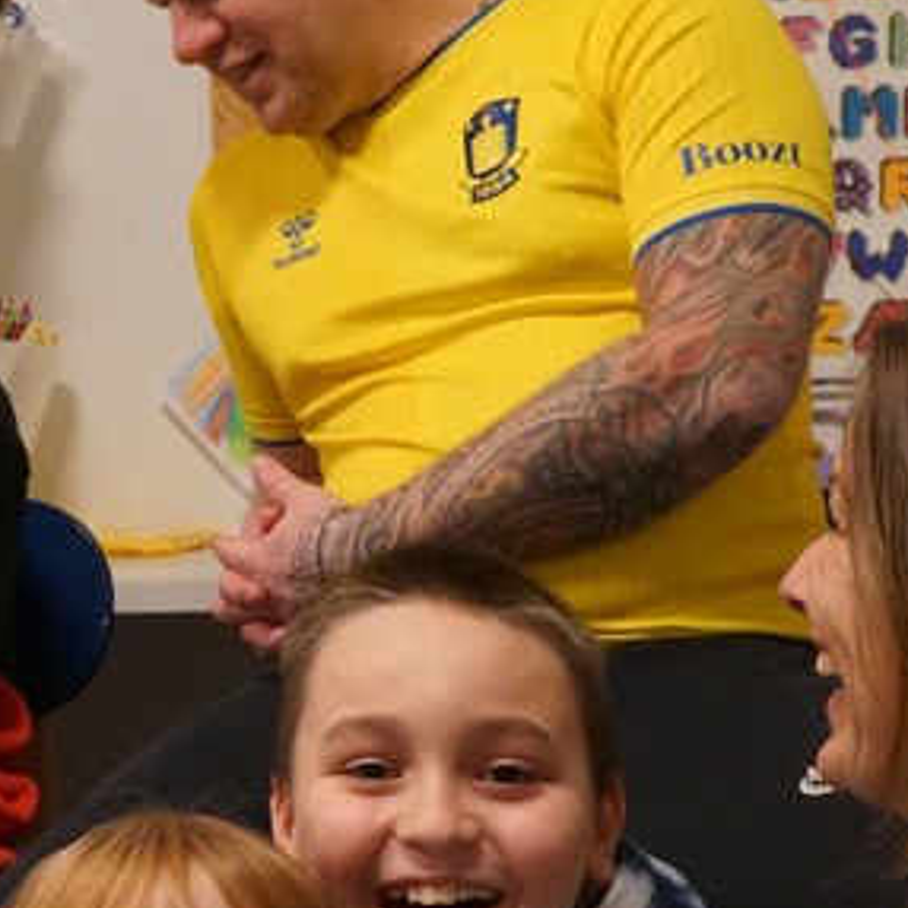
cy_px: 498
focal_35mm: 77
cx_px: 194
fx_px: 2285
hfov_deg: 22.2
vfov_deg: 22.5
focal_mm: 18
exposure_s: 1/160
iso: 3200
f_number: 4
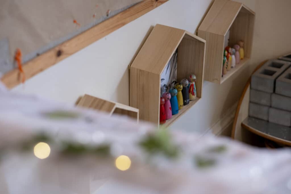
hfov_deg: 24.2
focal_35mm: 84
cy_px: 97
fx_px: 679
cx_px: 146
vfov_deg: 16.3
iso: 250
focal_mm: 56
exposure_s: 1/100
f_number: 2
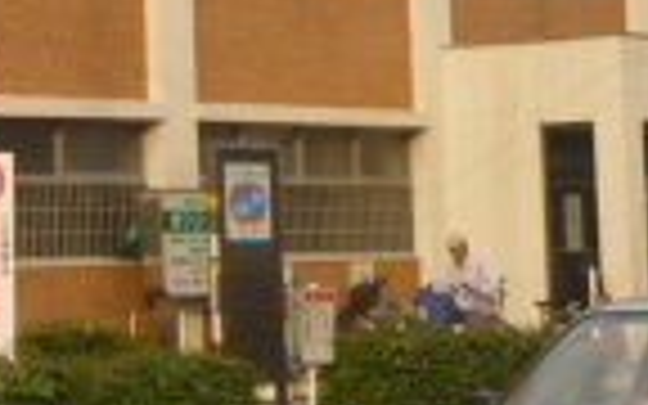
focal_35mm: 202
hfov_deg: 10.3
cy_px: -400
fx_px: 3567
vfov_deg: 6.3
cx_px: 4
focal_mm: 7.7
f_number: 4
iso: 80
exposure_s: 1/125
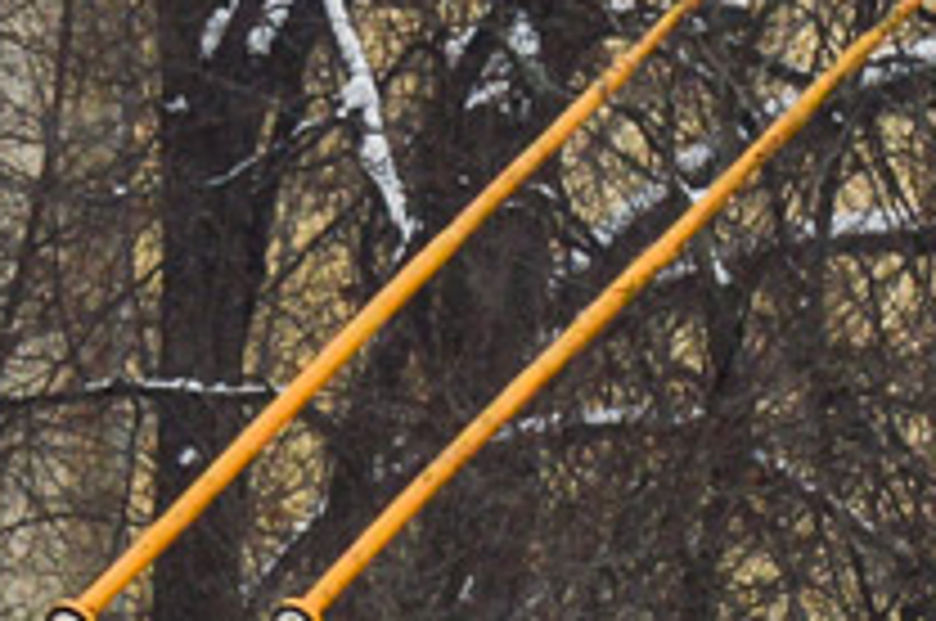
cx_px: 621
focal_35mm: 1213
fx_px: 31489
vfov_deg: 1.1
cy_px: 738
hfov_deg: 1.7
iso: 400
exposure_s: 1/60
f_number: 7.1
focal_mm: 140
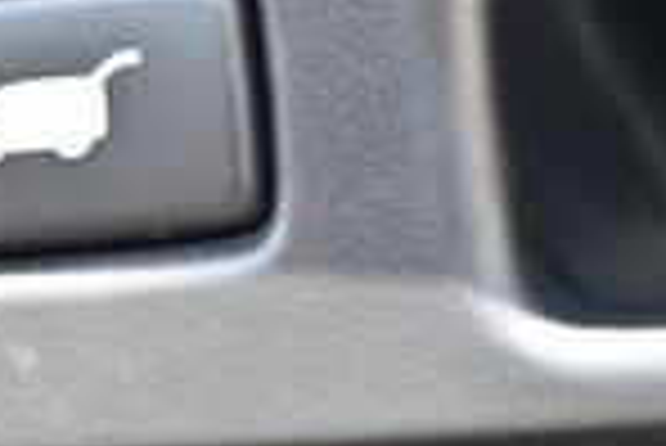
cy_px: 225
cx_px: 112
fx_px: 3003
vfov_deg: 8.5
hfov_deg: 12.6
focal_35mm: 162
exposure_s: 1/160
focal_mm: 25
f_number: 4.2
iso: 400
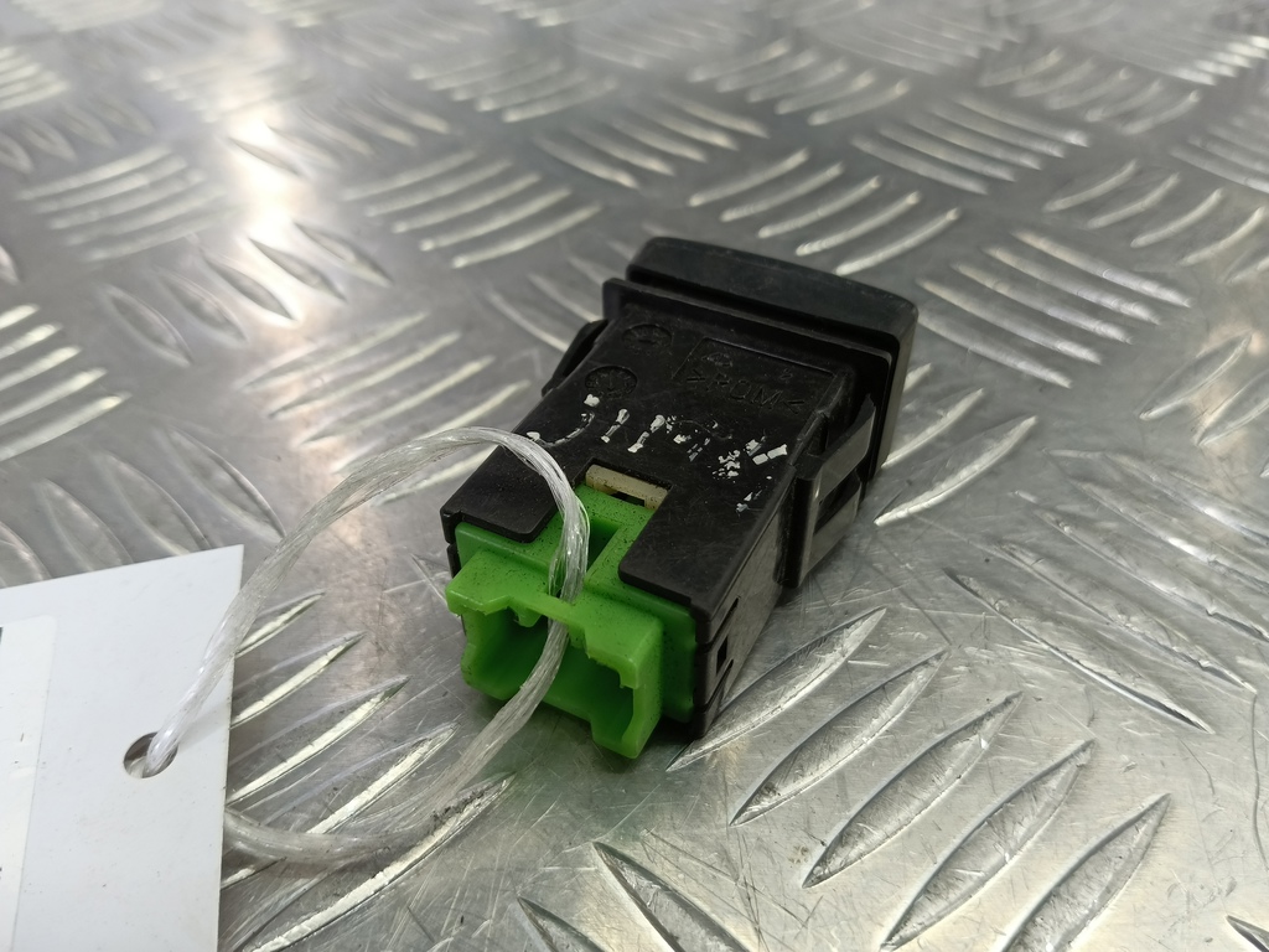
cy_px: 476
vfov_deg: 58.9
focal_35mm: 23
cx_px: 634
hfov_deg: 73.9
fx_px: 843
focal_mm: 4.11
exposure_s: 1/50
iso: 121
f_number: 1.6
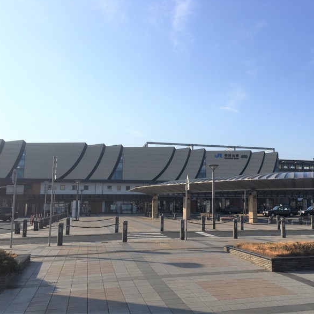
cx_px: 203
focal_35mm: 35
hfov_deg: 46.7
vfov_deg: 47.2
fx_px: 359
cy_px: 154
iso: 25
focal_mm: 4.15
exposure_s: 1/2331
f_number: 2.2
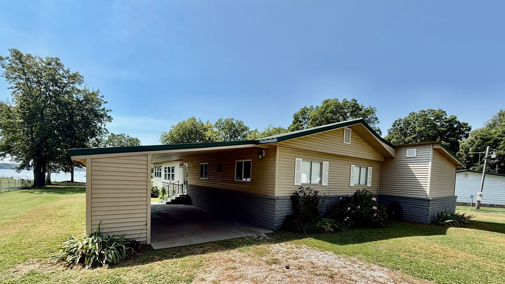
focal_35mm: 16
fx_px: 214
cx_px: 242
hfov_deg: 99.3
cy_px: 188
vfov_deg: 65.5
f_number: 2.2
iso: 64
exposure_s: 1/1368
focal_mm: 2.22
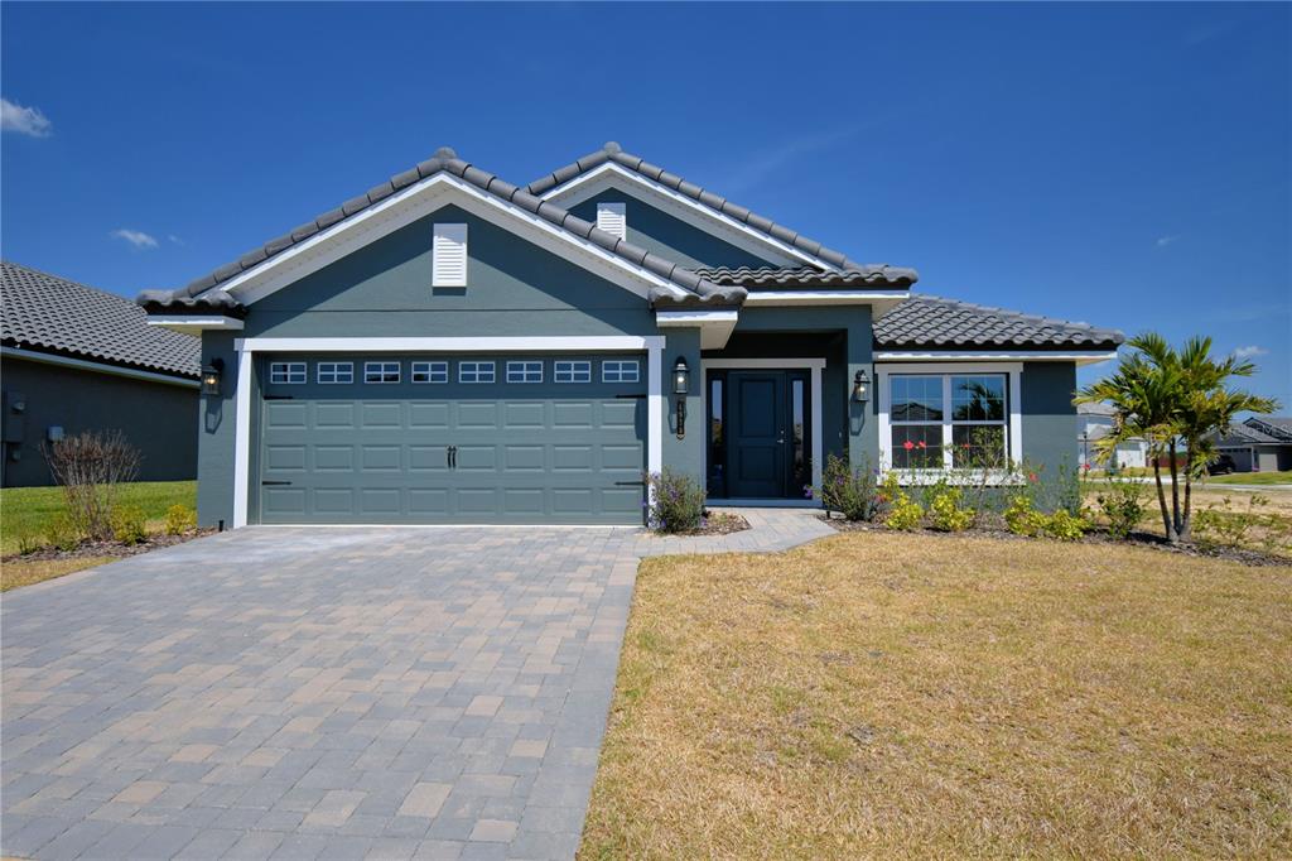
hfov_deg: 86.9
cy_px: 430
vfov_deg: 64.5
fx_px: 682
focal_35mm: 19
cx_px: 646
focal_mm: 13
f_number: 5
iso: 100
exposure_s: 1/1600
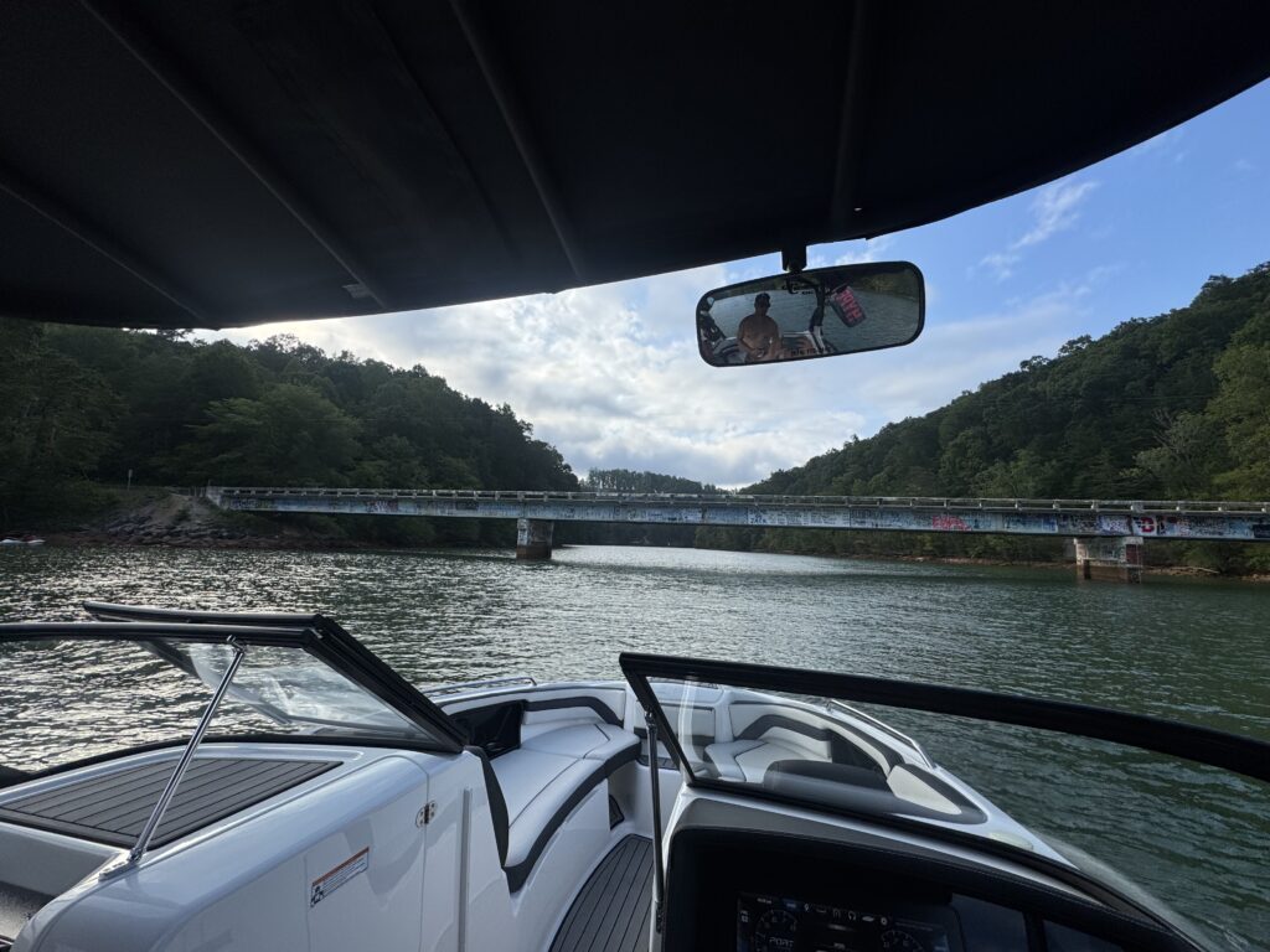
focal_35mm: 14
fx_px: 514
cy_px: 476
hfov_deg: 102.1
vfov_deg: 85.7
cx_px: 635
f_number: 2.2
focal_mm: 2.22
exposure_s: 1/2674
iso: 50
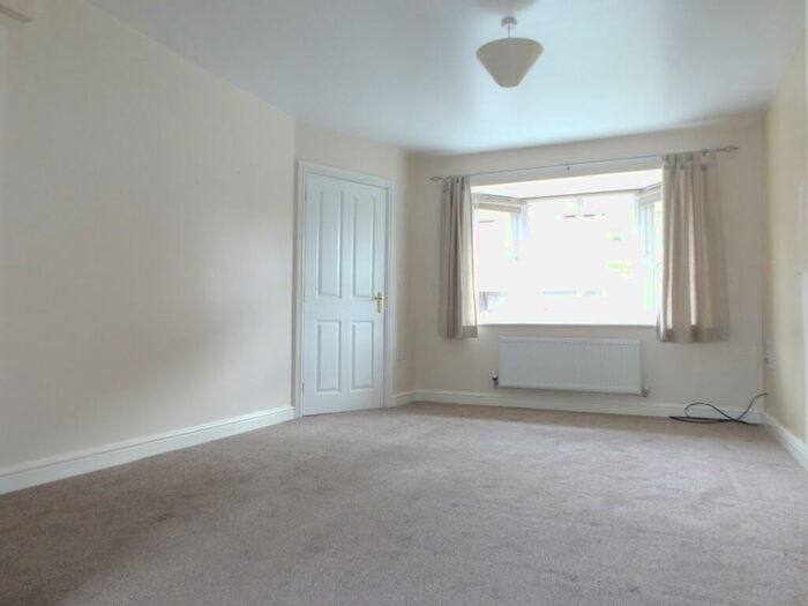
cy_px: 303
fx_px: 560
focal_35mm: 24
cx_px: 404
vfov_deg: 56.8
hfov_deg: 71.6
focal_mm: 4.3
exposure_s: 1/21
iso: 200
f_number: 4.1
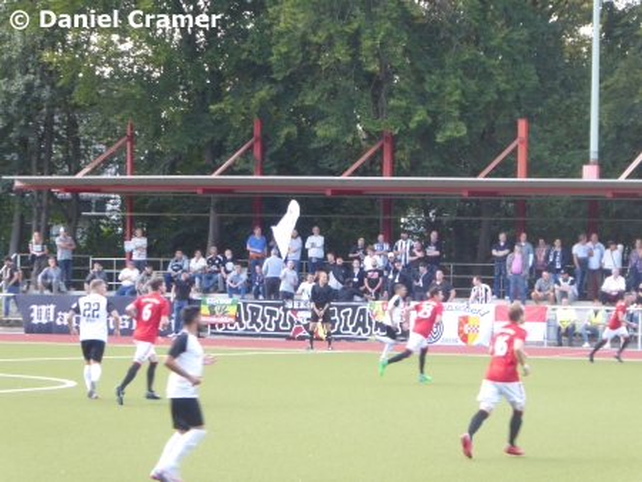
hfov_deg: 9.2
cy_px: 241
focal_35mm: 214
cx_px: 321
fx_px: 3971
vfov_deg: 6.9
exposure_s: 1/80
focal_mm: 38.4
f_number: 5.6
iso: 400
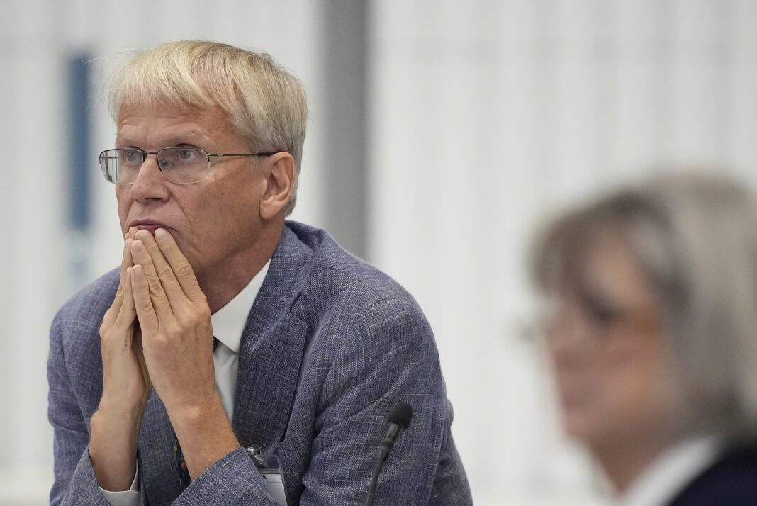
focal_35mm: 600
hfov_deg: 3.4
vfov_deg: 2.3
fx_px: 12627
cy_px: 253
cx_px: 378
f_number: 2.8
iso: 5000
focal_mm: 400
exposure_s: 1/1250
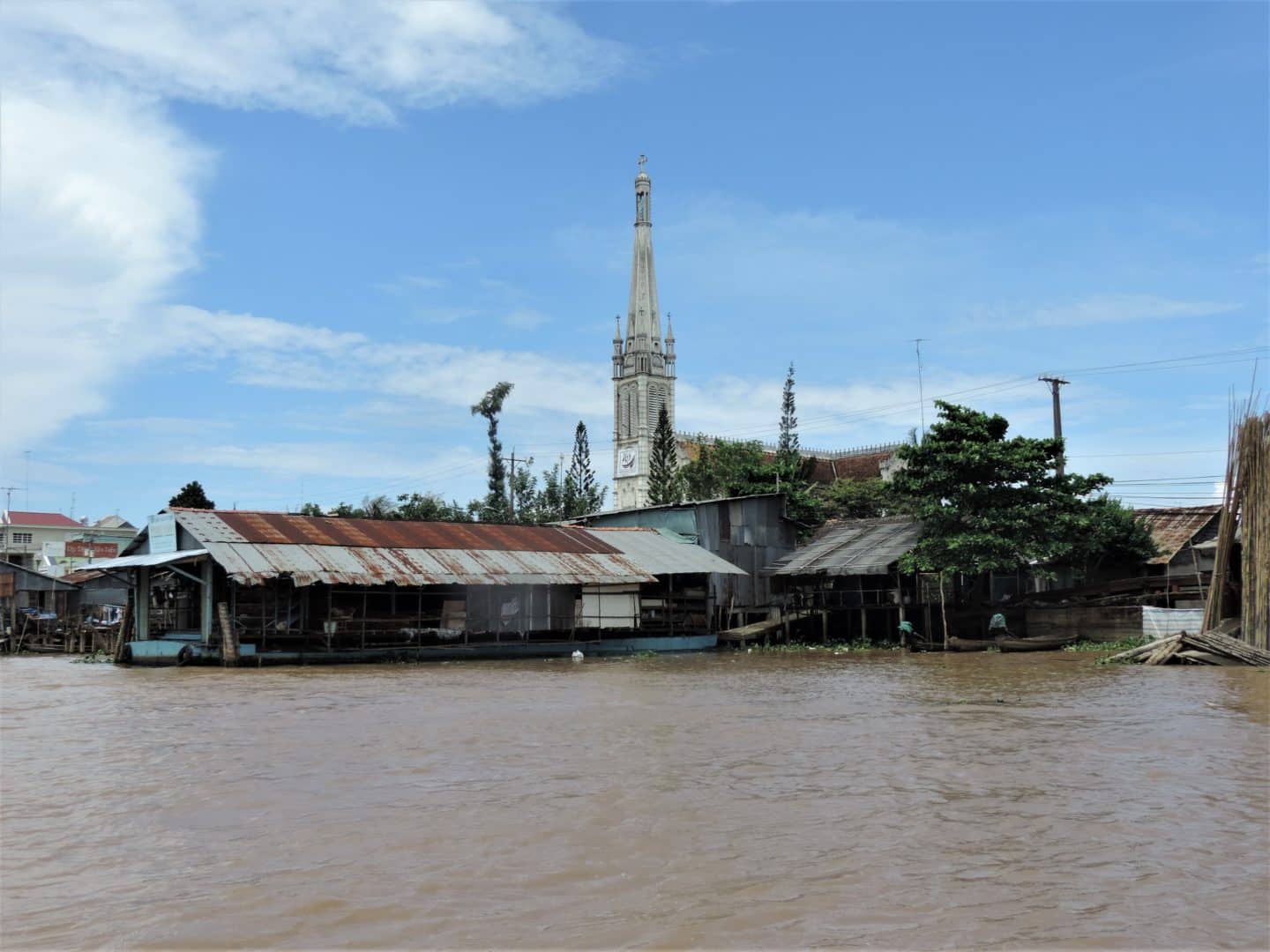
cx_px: 635
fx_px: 1284
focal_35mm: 35
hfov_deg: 52.6
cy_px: 476
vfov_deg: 40.7
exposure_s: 1/1250
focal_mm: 6.2
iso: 80
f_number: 3.3
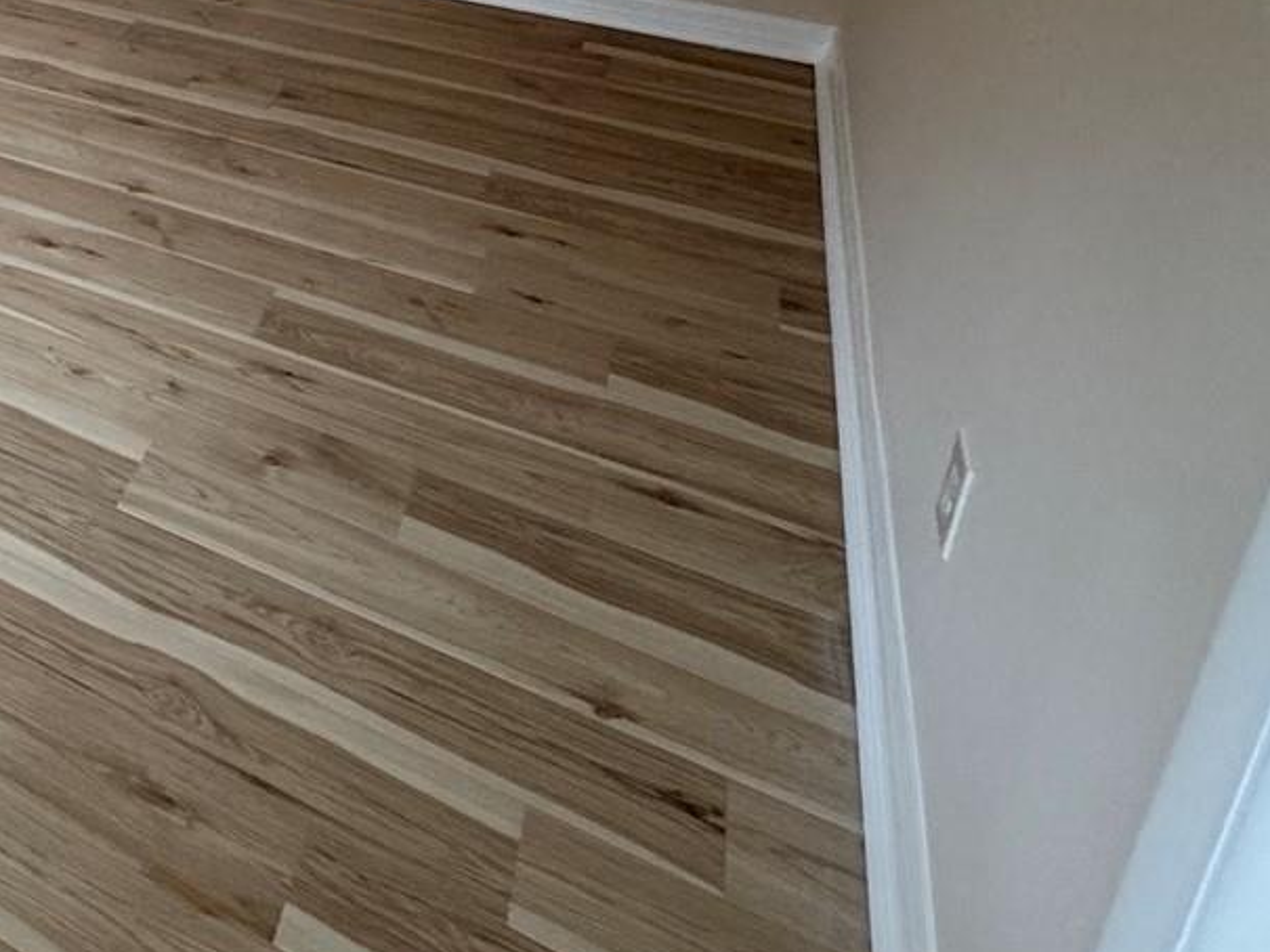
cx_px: -304
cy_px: -176
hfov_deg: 36.6
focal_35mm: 37
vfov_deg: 32.4
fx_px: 1358
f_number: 2.2
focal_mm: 2.22
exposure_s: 1/120
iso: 250
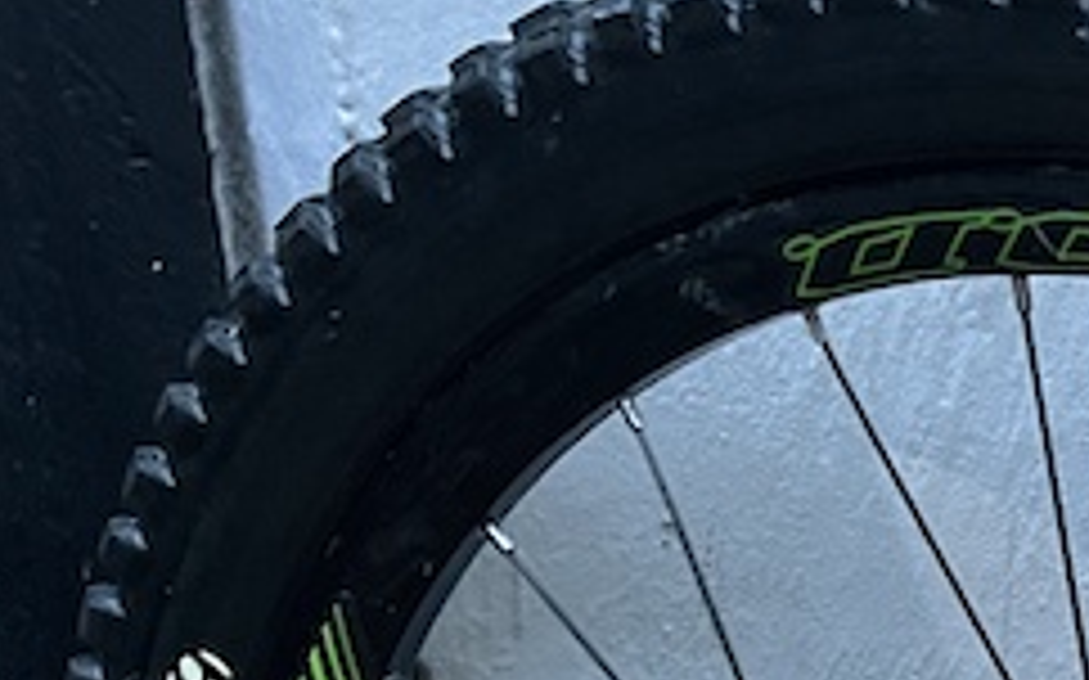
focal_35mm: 91
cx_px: 1670
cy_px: 1193
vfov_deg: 13.1
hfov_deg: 19.6
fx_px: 2700
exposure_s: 1/50
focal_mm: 5.7
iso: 400
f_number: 1.5
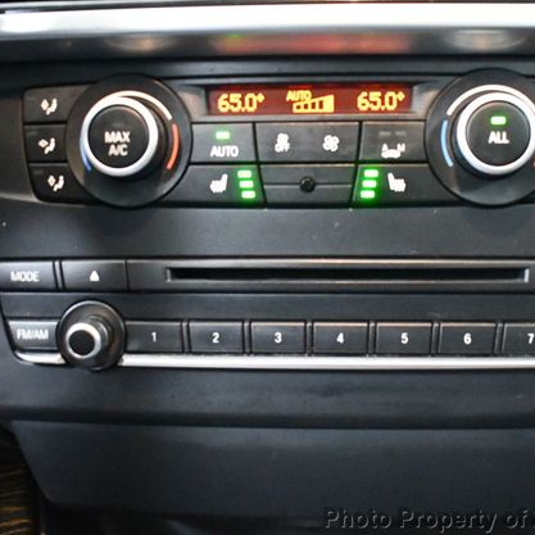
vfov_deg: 36.1
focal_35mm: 47
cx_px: 308
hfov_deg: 36.0
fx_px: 822
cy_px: 268
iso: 12800
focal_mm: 18
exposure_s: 1/60
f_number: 3.5
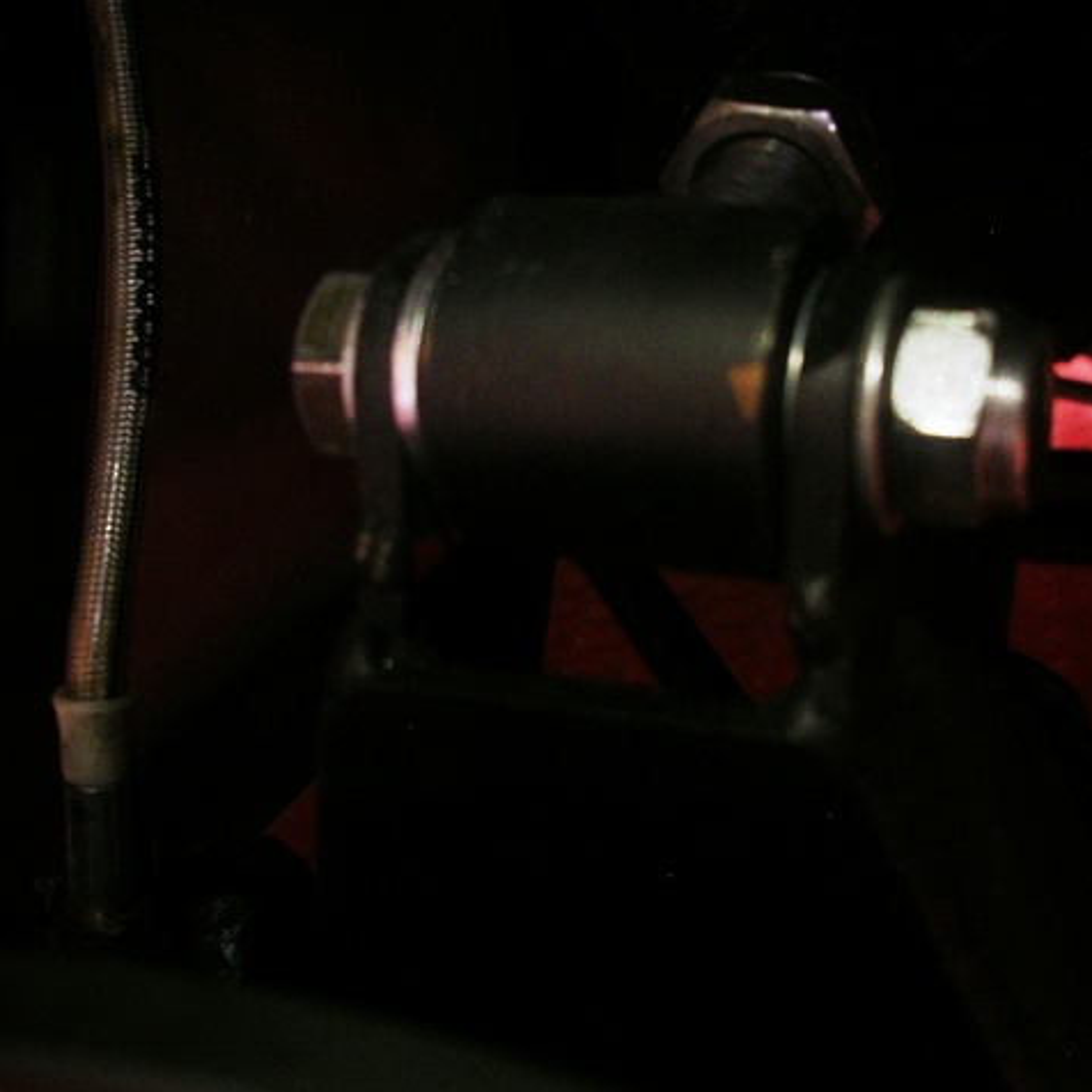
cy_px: 546
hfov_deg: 38.1
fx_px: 1570
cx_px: 695
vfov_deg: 38.3
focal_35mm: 44
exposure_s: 1/40
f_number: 2.8
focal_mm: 7.8
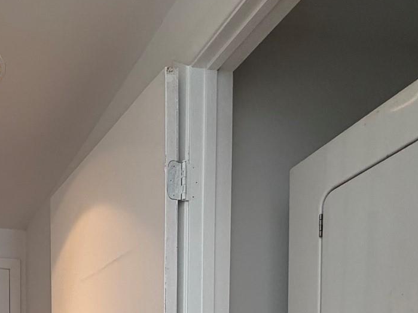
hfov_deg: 39.8
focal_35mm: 41
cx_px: -7
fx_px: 495
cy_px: 452
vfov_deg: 26.7
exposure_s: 1/120
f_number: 2.2
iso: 160
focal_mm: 2.22
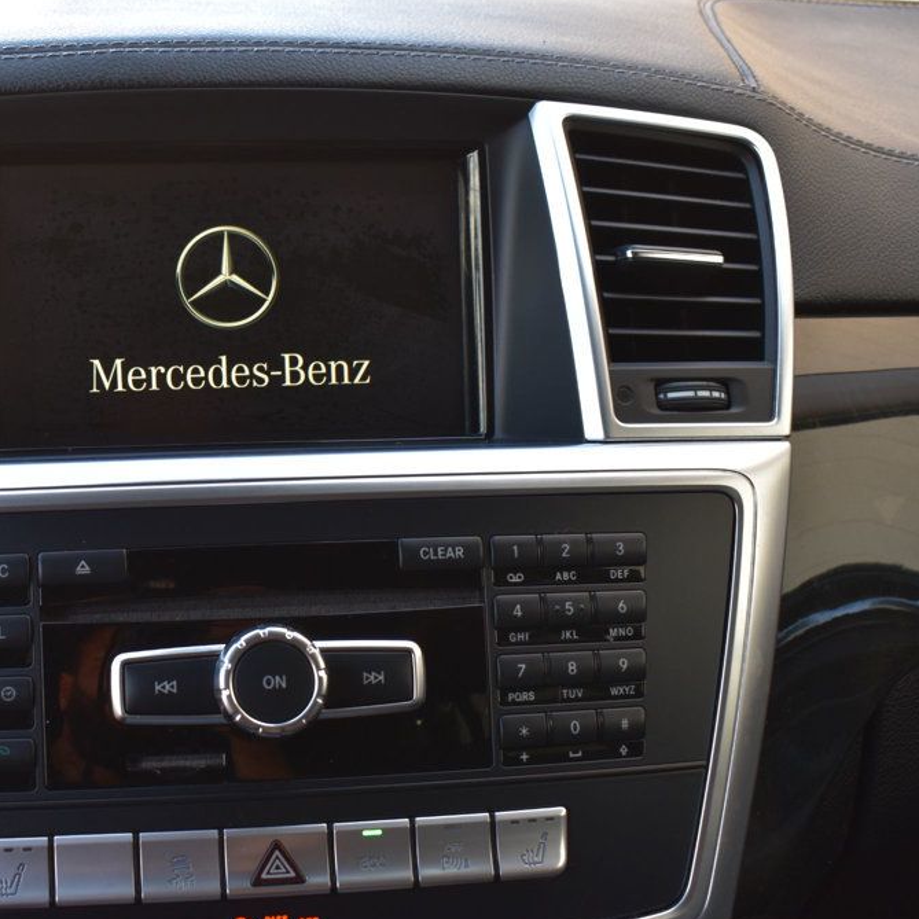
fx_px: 1581
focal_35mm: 53
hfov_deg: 32.0
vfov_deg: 32.4
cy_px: 462
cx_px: 262
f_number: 8
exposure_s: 1/50
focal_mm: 27
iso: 400
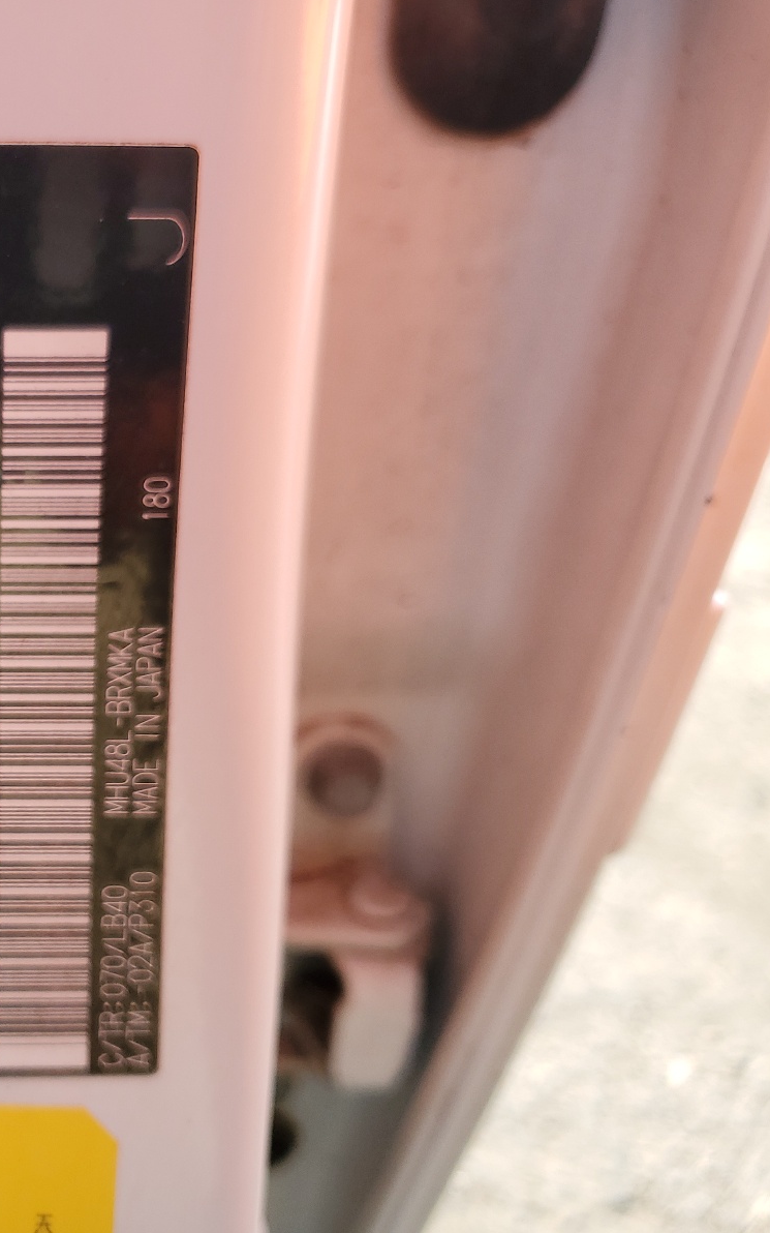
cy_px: 613
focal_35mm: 37
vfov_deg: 52.7
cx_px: -48
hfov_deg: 31.2
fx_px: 1242
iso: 50
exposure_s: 1/227
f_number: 1.5
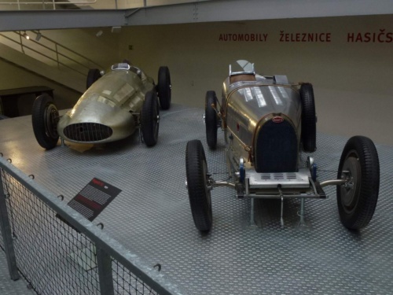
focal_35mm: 36
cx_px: 196
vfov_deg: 39.7
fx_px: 409
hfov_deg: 51.4
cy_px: 148
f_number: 3.7
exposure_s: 1/30
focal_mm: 6.4
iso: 200
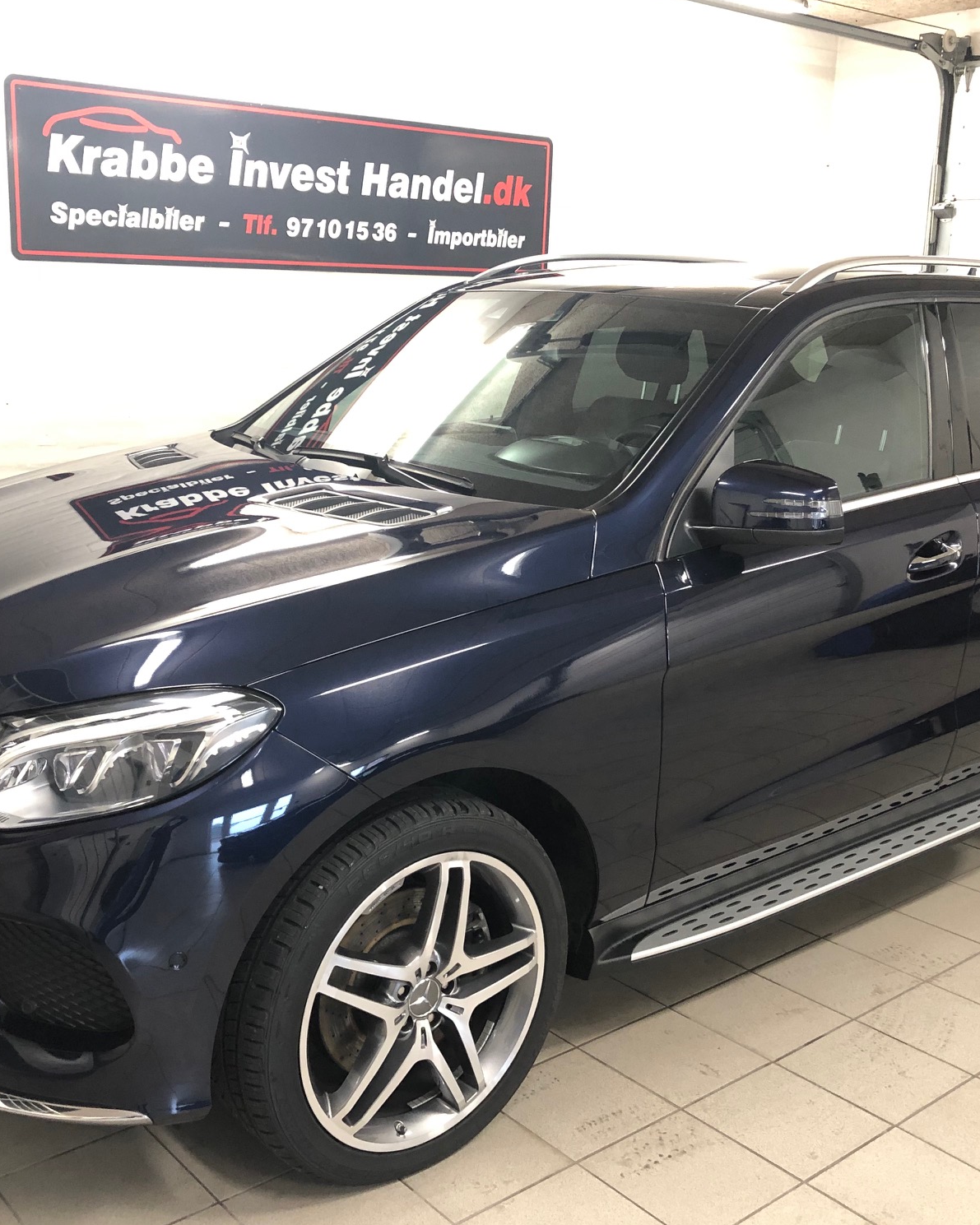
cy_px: 613
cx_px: 439
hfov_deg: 40.1
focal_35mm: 37
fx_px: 1342
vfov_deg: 49.1
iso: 100
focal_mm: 3.99
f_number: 1.8
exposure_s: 1/14
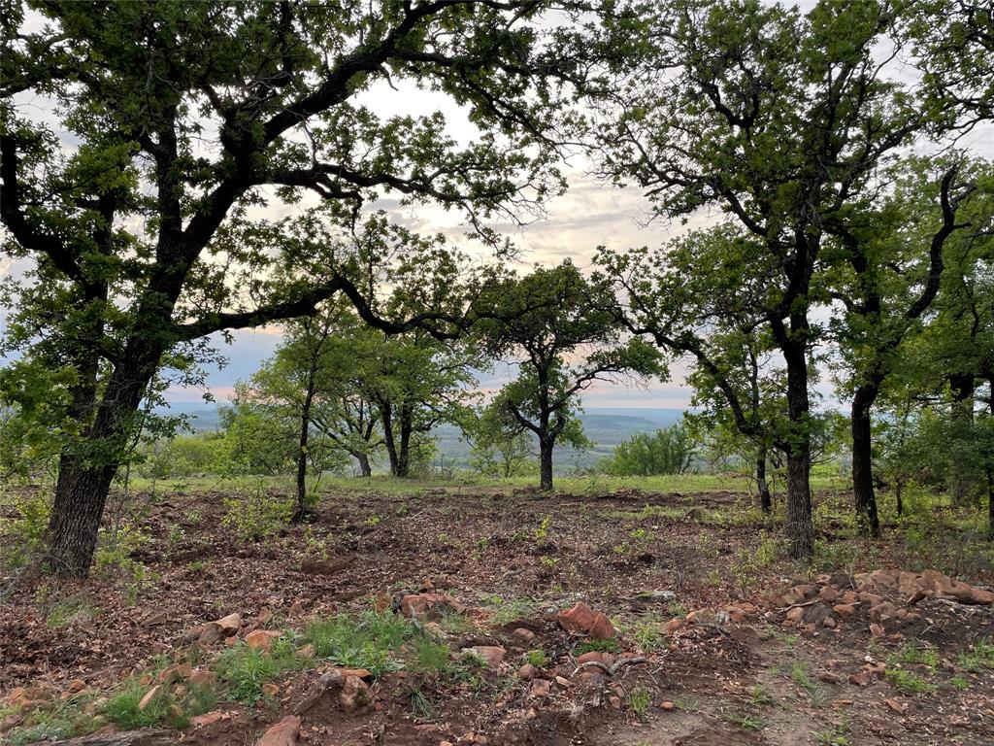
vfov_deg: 53.1
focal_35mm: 26
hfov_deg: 67.3
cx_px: 497
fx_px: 747
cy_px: 373
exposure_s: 1/197
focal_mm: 4.2
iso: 32
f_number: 1.6
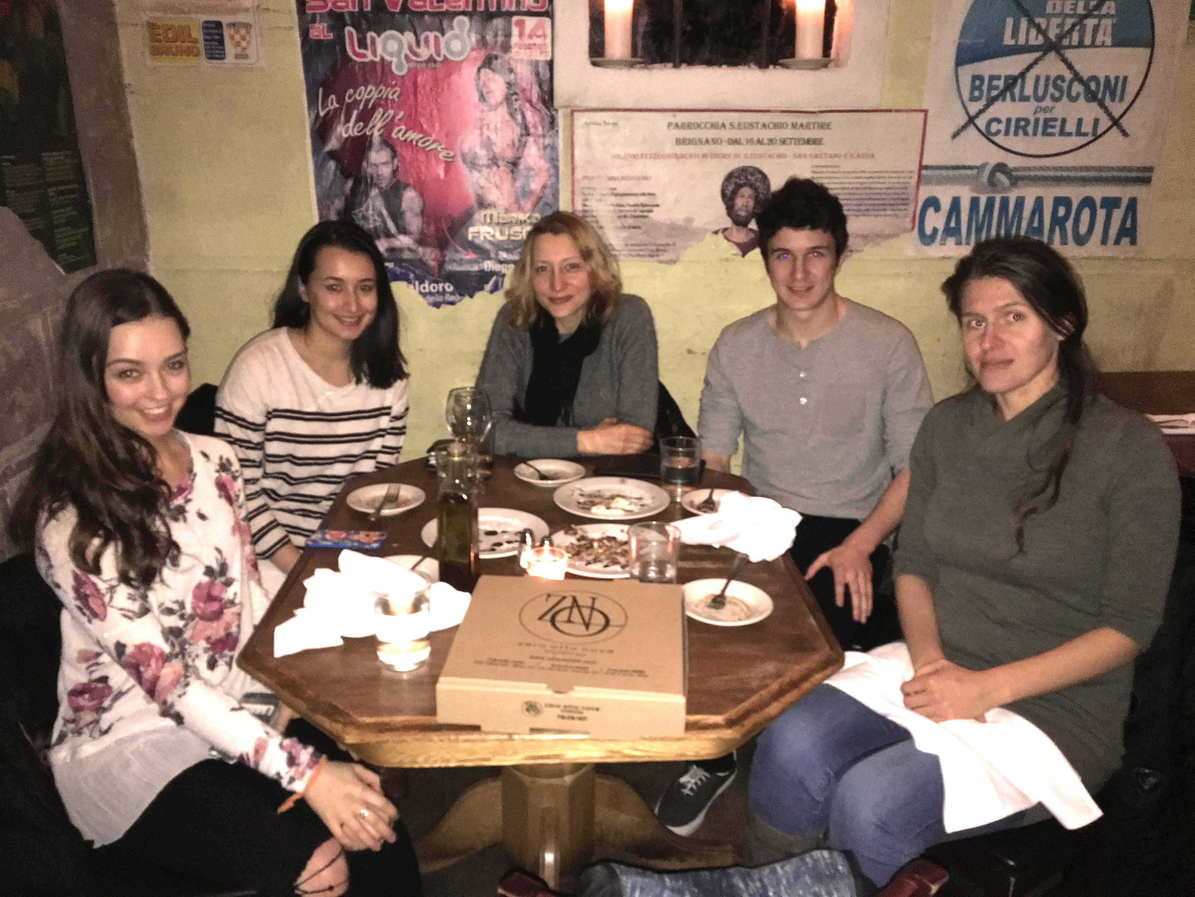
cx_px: 598
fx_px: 1001
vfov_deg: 48.2
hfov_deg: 61.7
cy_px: 448
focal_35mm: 29
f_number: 2.2
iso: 320
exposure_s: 1/16
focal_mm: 4.15
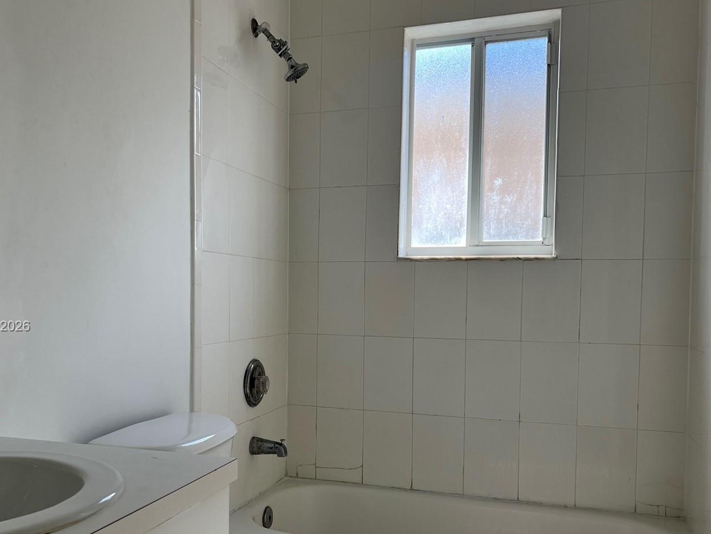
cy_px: 327
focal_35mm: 34
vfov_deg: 41.5
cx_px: 314
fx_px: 698
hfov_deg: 53.8
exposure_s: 1/211
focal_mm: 5.7
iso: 50
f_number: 1.5
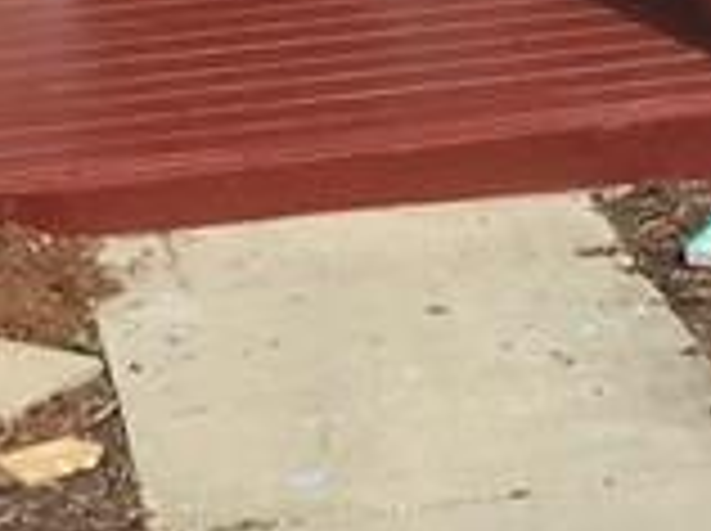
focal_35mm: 188
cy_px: -648
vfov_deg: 7.5
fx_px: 3856
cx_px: 711
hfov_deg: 10.4
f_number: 2.2
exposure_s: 1/938
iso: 25
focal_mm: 4.15
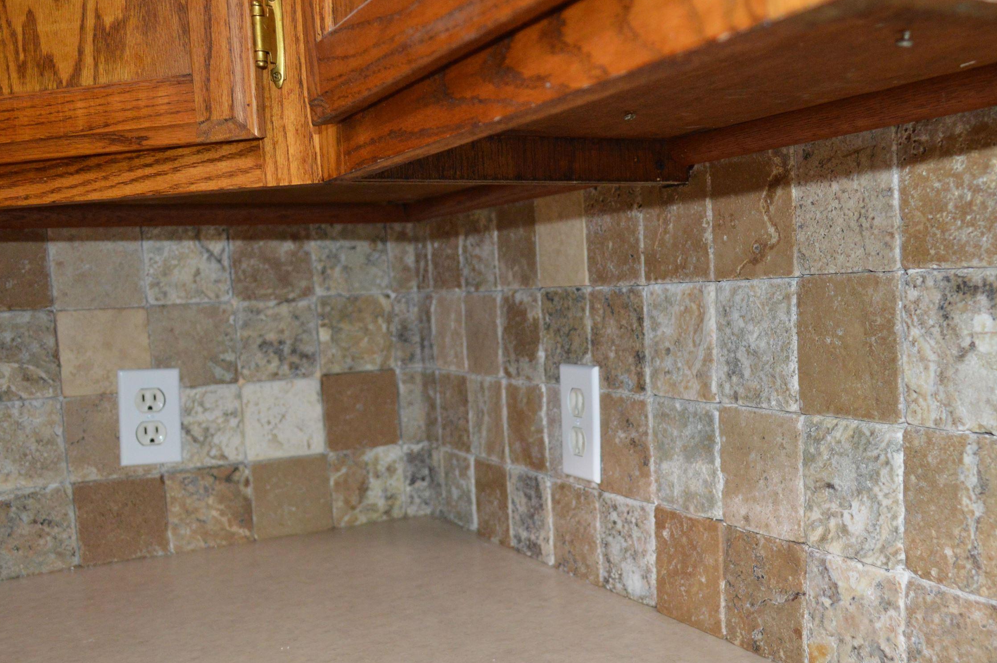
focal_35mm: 37
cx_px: 598
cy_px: 384
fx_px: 1024
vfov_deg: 35.8
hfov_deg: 51.6
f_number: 3.5
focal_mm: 18
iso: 1000
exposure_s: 1/60
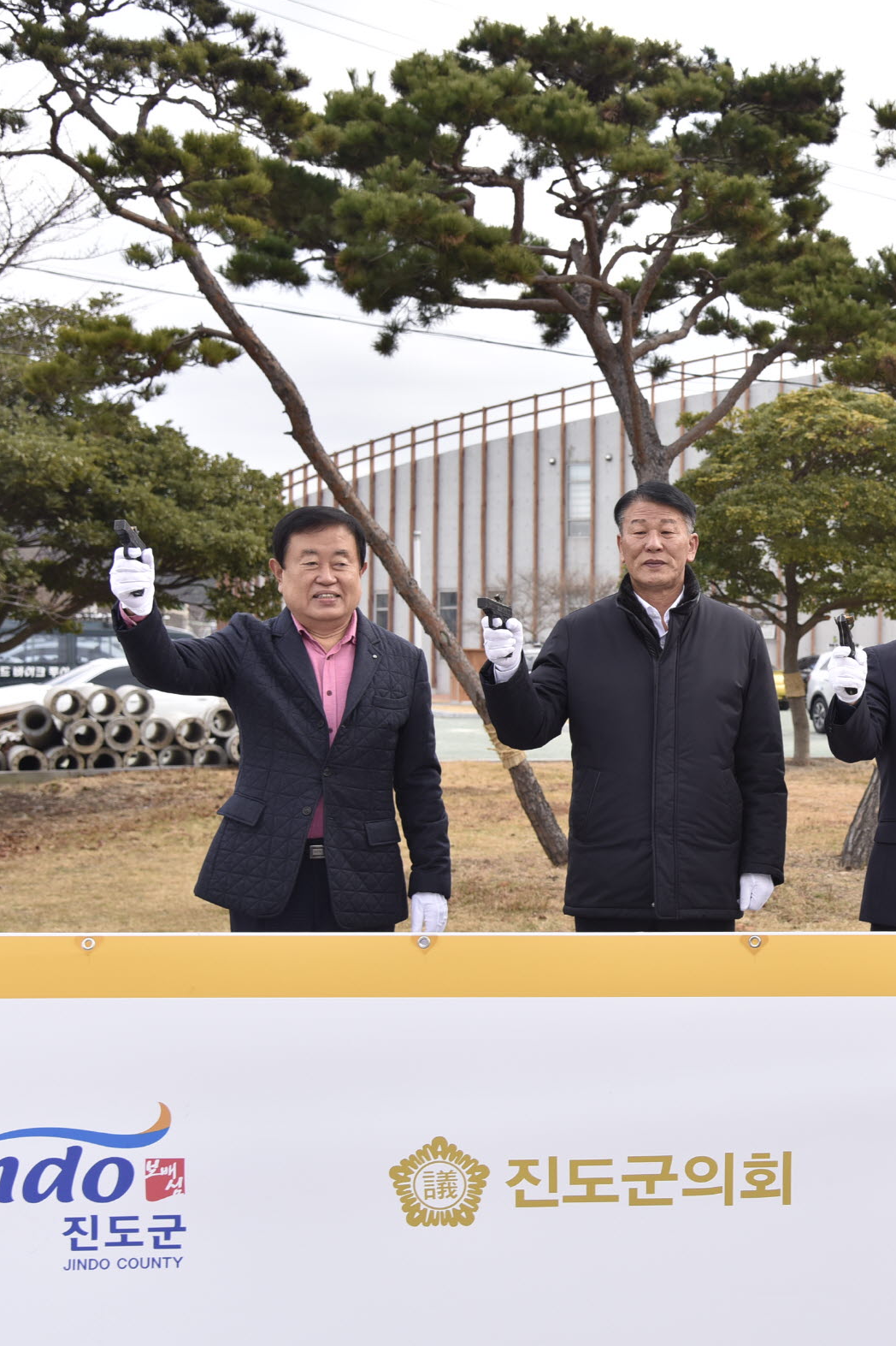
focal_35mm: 58
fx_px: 2166
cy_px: 676
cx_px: 805
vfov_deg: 34.5
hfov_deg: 22.8
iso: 200
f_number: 5
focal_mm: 38
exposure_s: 1/160
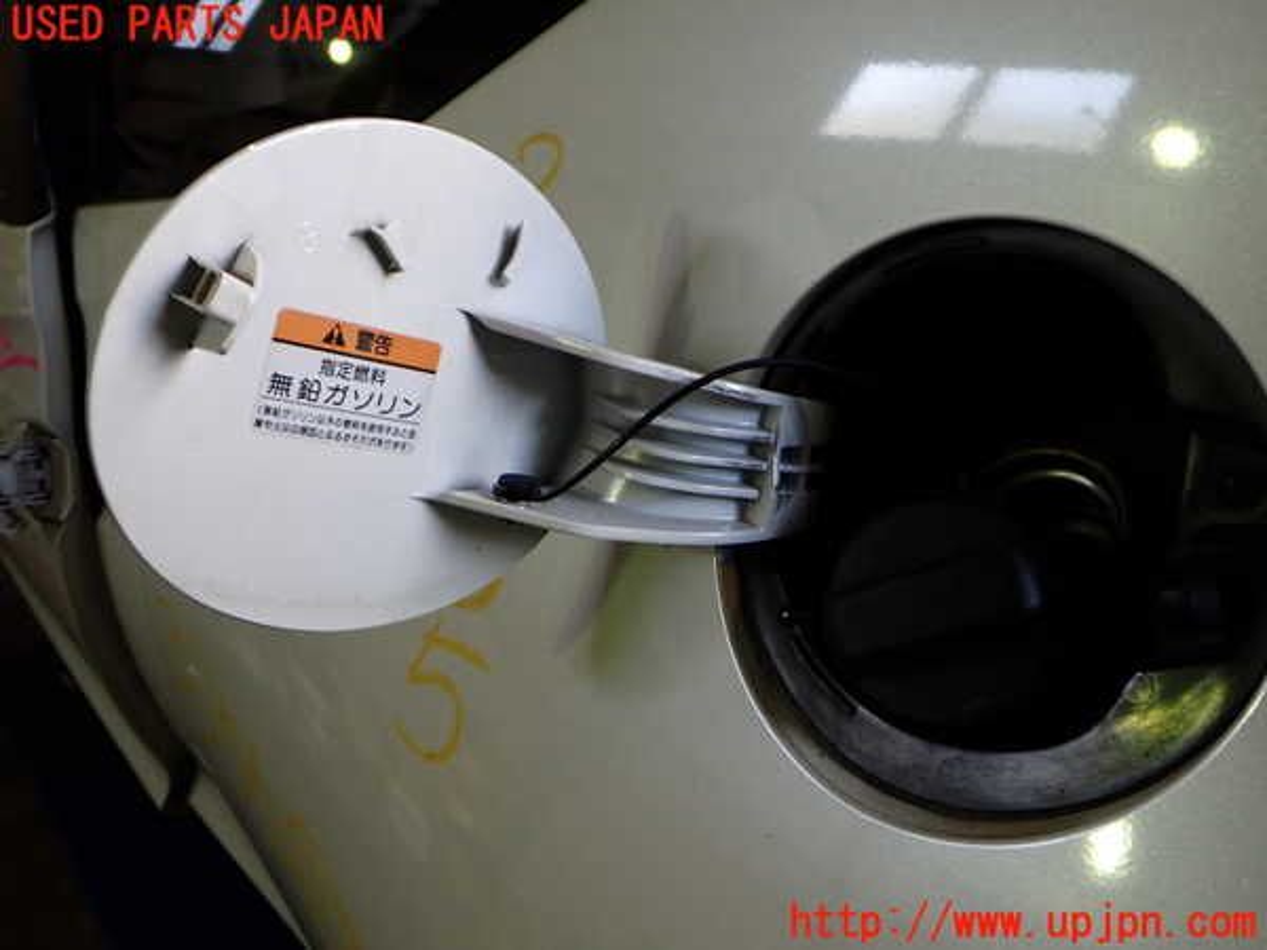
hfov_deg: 60.0
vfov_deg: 46.8
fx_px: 1098
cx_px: 634
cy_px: 475
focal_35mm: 30
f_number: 2.3
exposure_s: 1/100
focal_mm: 5.4
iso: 200
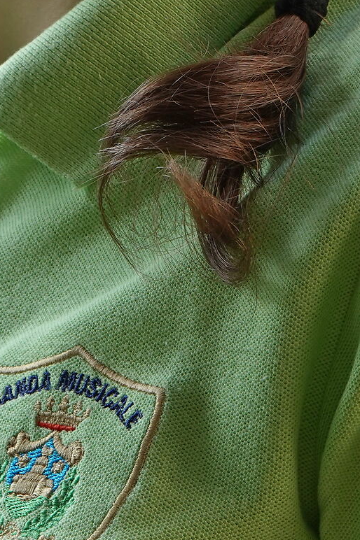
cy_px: -194
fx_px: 4248
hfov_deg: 4.8
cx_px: 37
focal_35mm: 283
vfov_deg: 7.2
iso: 125
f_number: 4
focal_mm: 33.33
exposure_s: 1/125
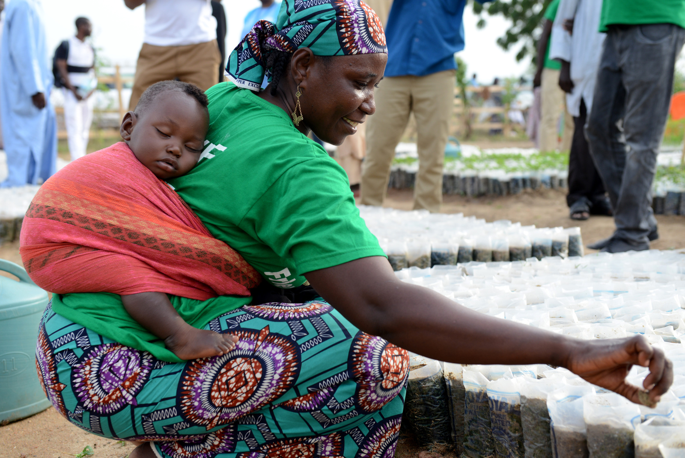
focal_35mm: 52
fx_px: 990
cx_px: 342
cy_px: 229
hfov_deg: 38.2
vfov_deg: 26.0
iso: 320
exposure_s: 1/320
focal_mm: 52
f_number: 5
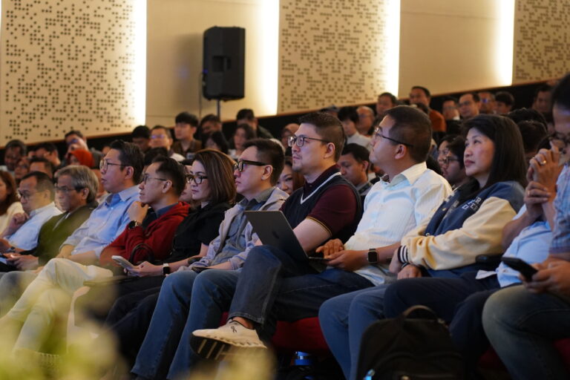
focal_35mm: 112
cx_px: 285
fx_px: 1773
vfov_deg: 12.2
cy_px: 190
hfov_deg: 18.3
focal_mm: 75
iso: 4000
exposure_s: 1/125
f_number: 2.8
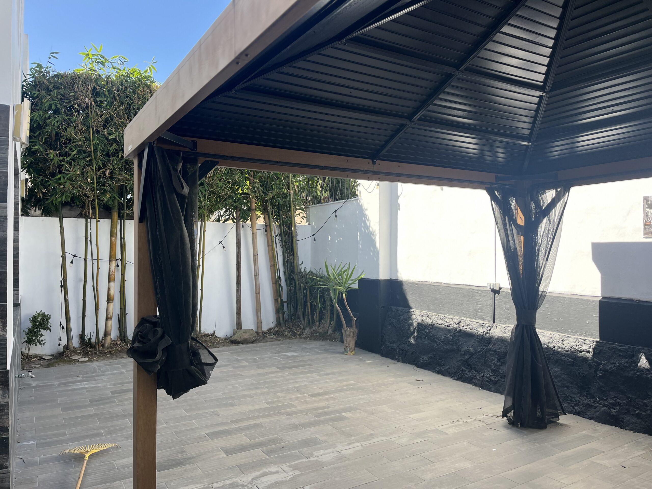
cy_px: 244
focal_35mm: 26
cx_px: 326
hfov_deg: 67.3
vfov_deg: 53.1
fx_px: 490
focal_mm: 5.1
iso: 50
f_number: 1.6
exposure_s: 1/833
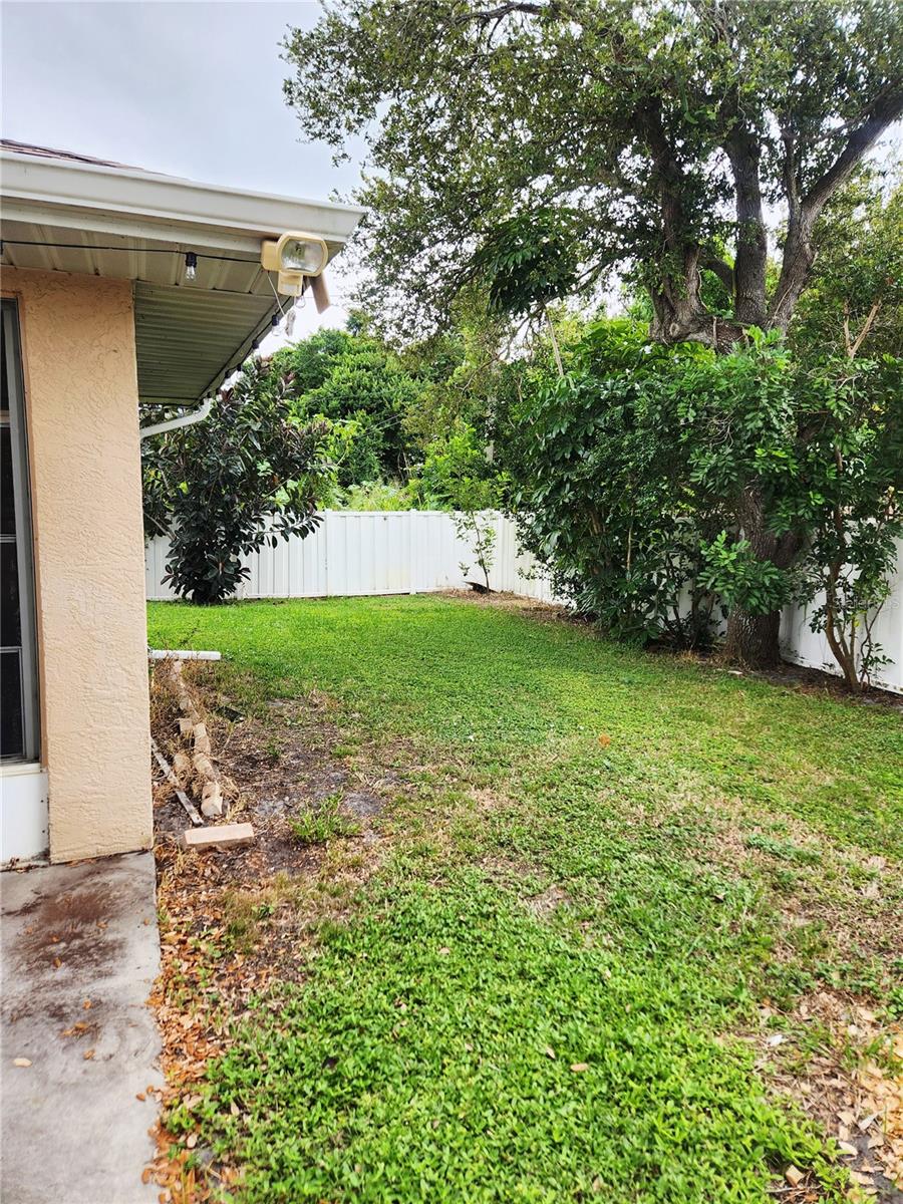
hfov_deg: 58.9
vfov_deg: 73.9
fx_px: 800
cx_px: 452
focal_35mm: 23
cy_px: 602
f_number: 1.8
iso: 20
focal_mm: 5.4
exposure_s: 1/120
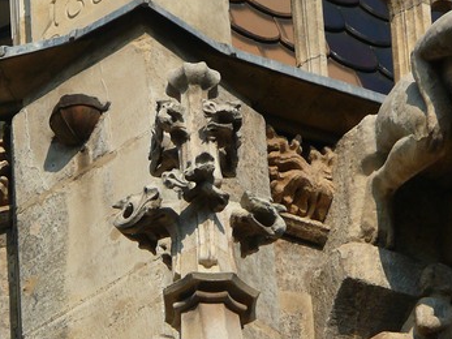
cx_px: 112
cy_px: 151
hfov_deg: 2.8
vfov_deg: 2.1
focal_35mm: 718
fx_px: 9372
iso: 100
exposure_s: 1/200
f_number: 5.6
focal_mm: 70.2
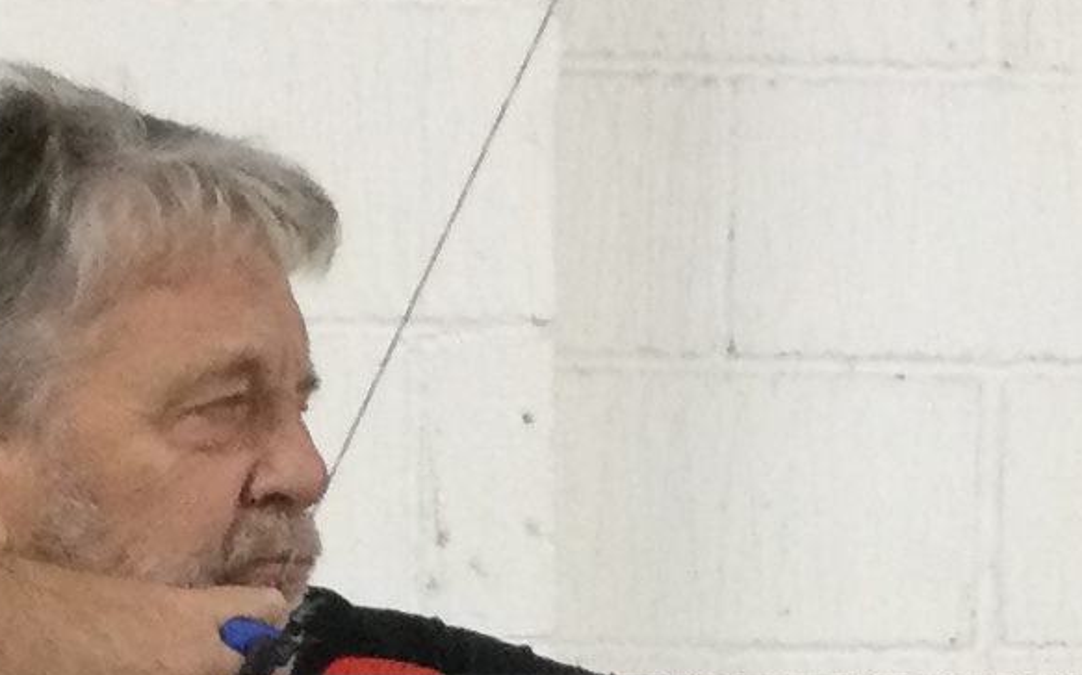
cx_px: 328
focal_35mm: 184
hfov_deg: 11.4
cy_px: 1189
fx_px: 5424
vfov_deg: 7.0
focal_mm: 3.3
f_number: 2.4
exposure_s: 1/33
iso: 125
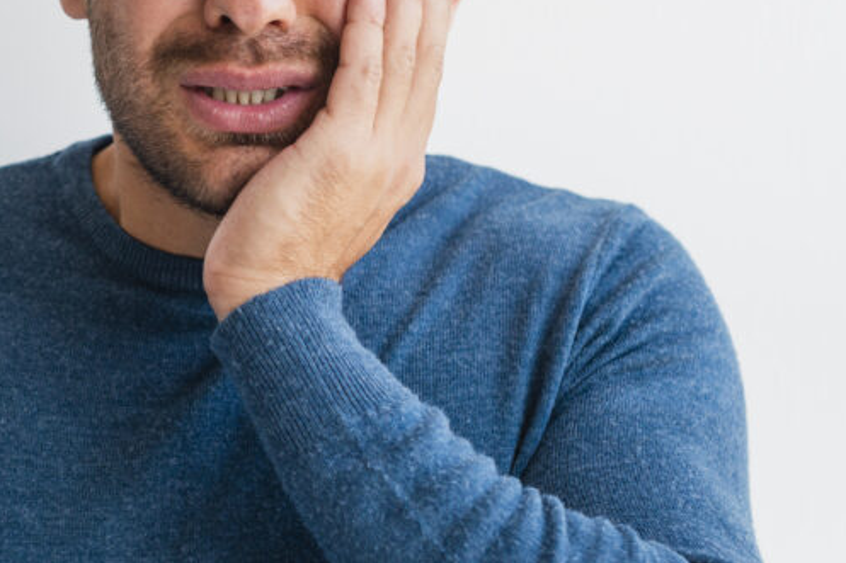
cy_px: 164
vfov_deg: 13.3
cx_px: 78
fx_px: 2420
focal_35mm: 103
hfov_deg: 19.5
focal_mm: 50
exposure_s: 1/640
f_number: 3.5
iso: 400
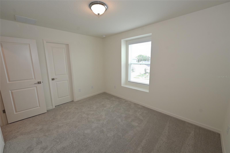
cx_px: 115
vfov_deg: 79.2
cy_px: 76
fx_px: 93
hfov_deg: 102.3
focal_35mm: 14
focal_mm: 14.5
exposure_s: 1/100
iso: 200
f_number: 5.6
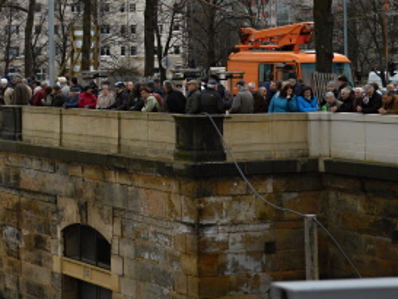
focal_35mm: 119
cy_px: 12
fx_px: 1369
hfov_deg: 16.2
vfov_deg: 12.3
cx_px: 10
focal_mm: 30
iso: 400
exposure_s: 1/1000
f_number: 4.5
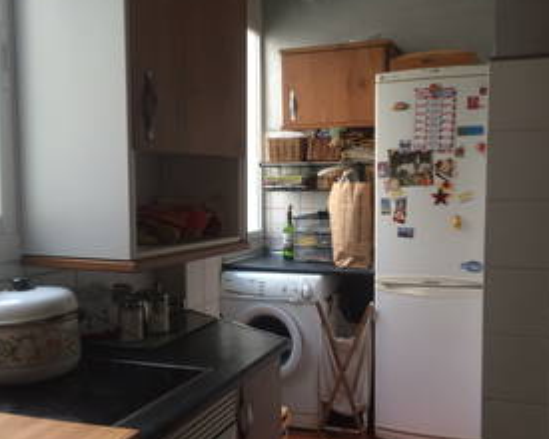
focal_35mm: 37
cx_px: 309
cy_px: 241
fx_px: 601
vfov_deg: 40.1
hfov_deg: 49.0
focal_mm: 4.15
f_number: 2.2
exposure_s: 1/33
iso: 50
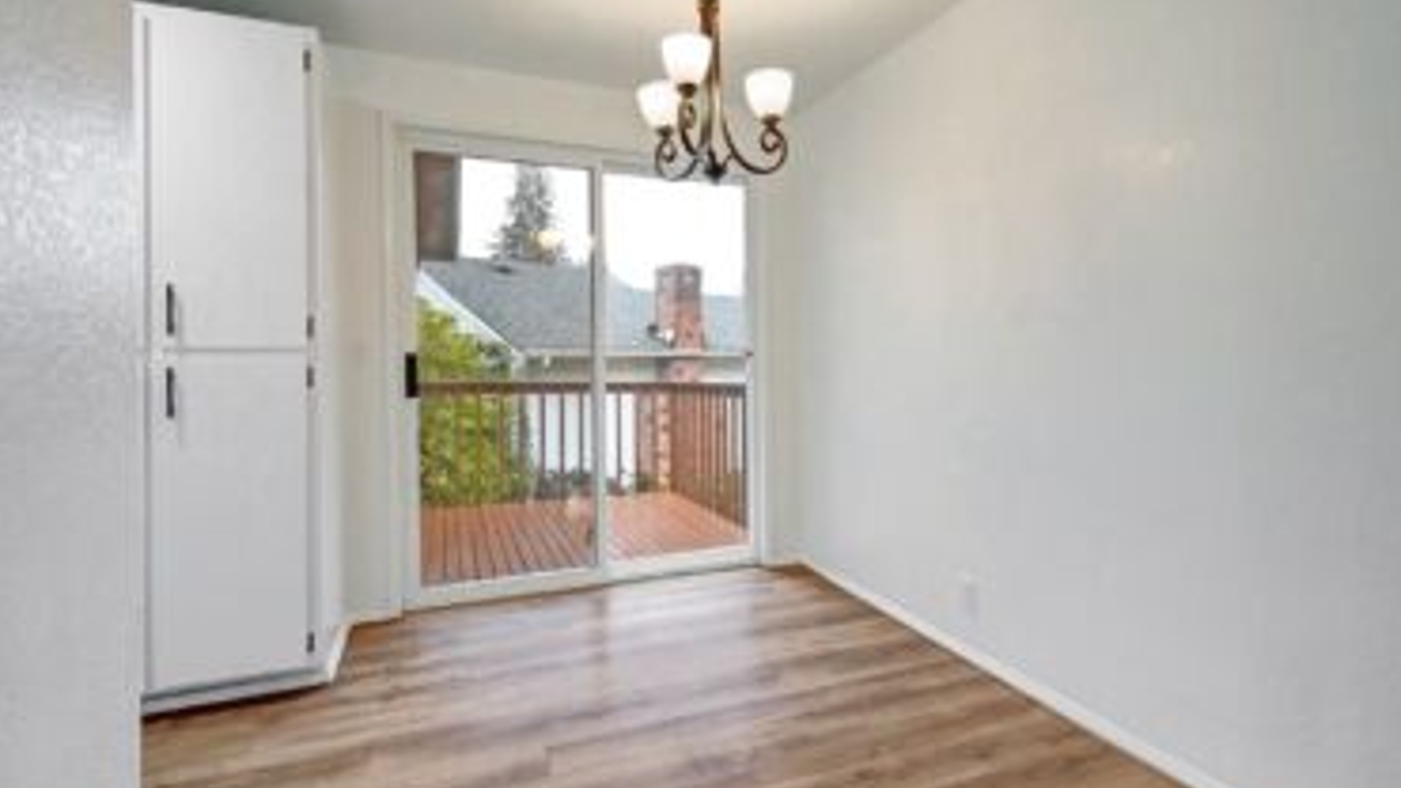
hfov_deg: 95.9
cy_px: 373
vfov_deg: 63.9
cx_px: 723
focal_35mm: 17
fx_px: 631
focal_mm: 10
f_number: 11
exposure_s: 1/8
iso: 3200
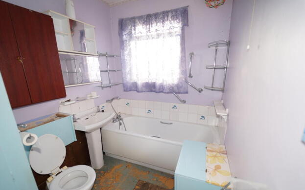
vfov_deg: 74.6
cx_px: 152
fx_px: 125
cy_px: 104
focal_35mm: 15
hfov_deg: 101.5
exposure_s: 1/60
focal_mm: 14
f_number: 2.8
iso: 125
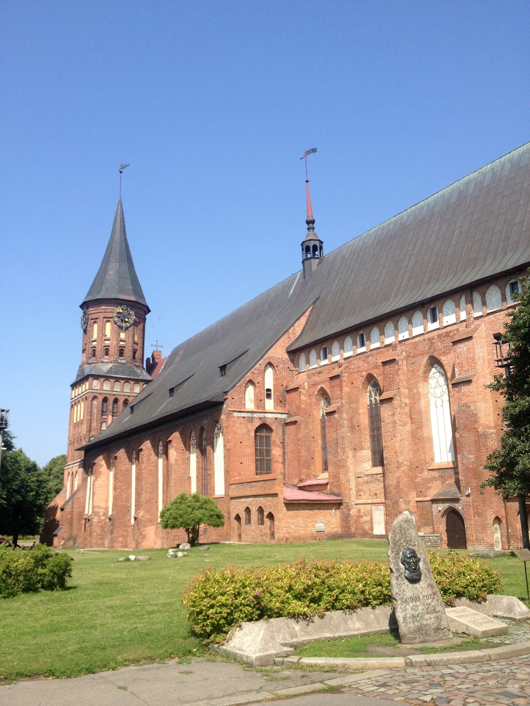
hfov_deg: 40.7
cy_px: 353
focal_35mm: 35
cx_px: 265
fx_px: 715
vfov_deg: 52.6
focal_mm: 4.28
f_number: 2.4
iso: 50
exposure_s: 1/1314
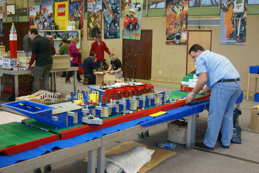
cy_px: 86
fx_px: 302
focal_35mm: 42
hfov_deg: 46.4
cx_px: 130
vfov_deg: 31.9
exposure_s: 1/20
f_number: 4
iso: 400
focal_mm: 28
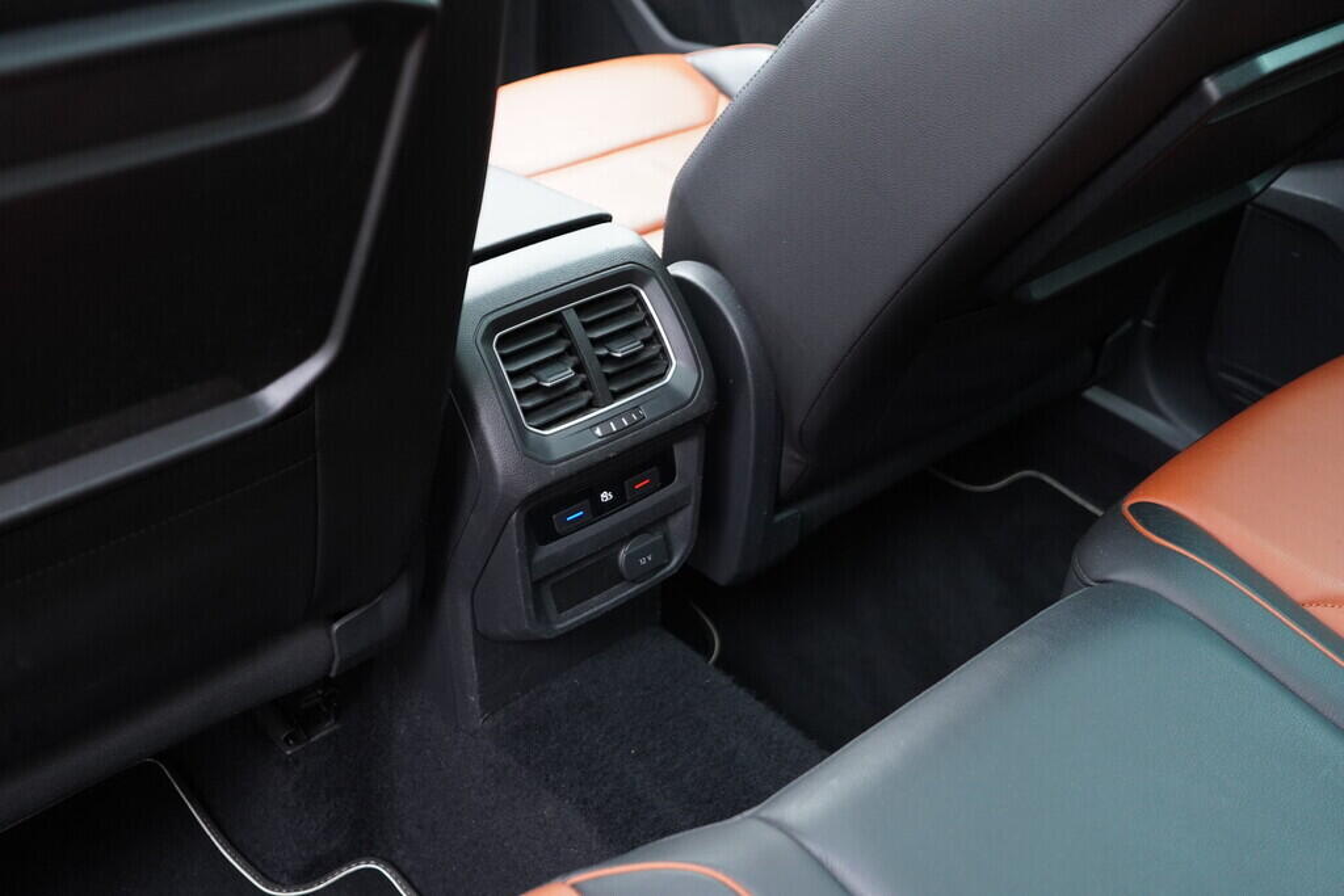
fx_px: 1344
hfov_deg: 53.1
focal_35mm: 36
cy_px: 448
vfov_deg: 36.9
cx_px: 672
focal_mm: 24
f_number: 2.8
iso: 1000
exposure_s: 1/40
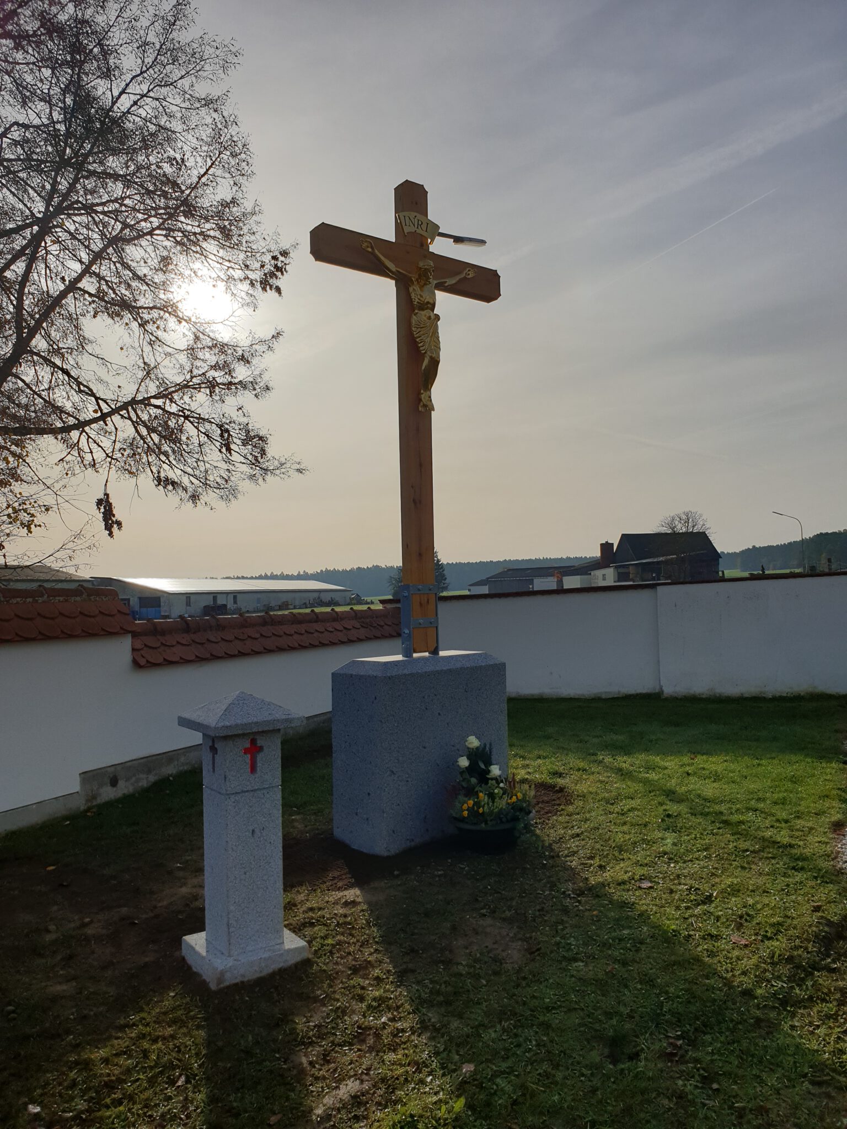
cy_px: 564
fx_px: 848
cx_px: 424
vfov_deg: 67.3
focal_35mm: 26
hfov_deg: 53.1
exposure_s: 1/5587
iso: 50
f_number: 2.4
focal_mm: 4.3
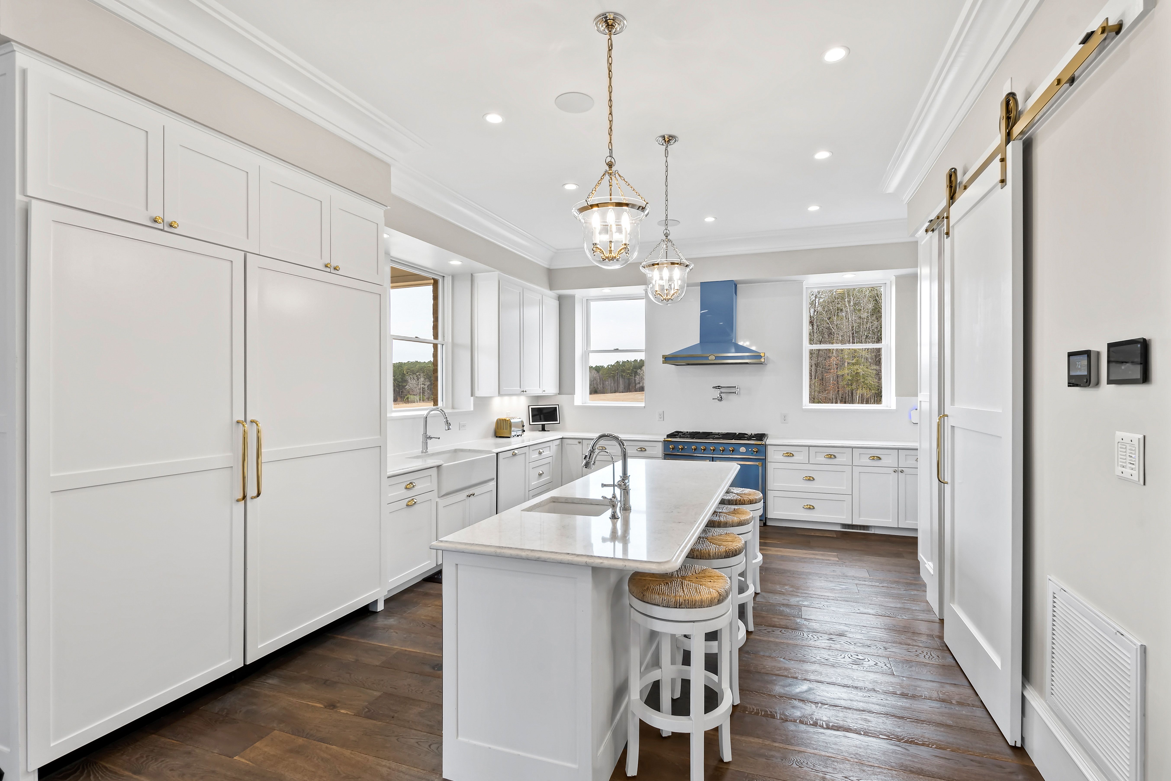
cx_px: 586
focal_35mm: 15
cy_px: 390
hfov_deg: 100.4
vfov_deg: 77.3
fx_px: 488
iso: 100
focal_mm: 10
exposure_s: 1/2.5
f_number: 8
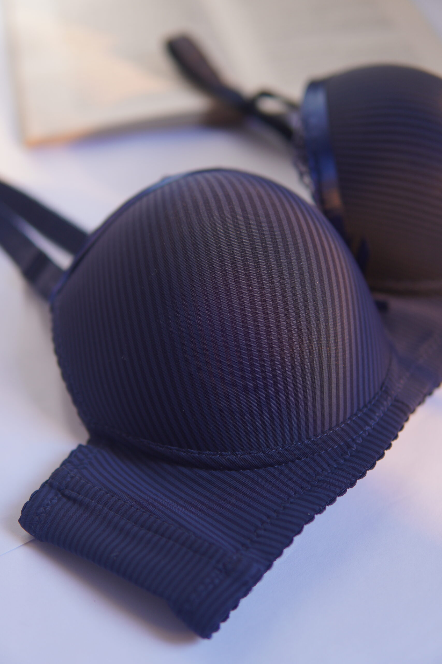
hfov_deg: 29.9
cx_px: 221
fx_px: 829
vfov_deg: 43.6
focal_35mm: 45
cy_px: 332
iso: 100
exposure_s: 1/160
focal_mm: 30
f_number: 1.8
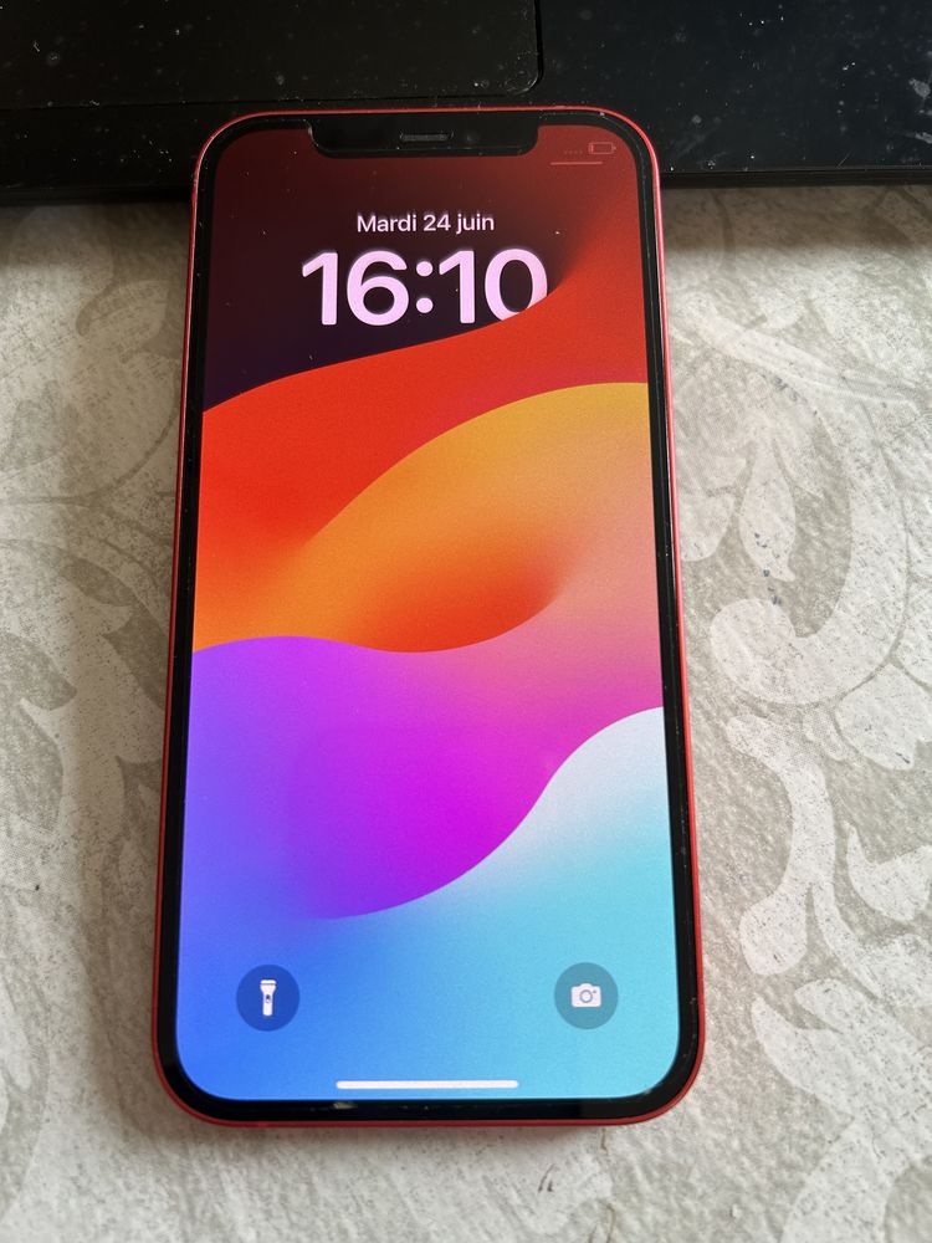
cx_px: 466
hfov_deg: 53.1
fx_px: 933
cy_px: 622
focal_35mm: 26
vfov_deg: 67.3
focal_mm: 5.7
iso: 125
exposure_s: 1/96
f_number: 1.5
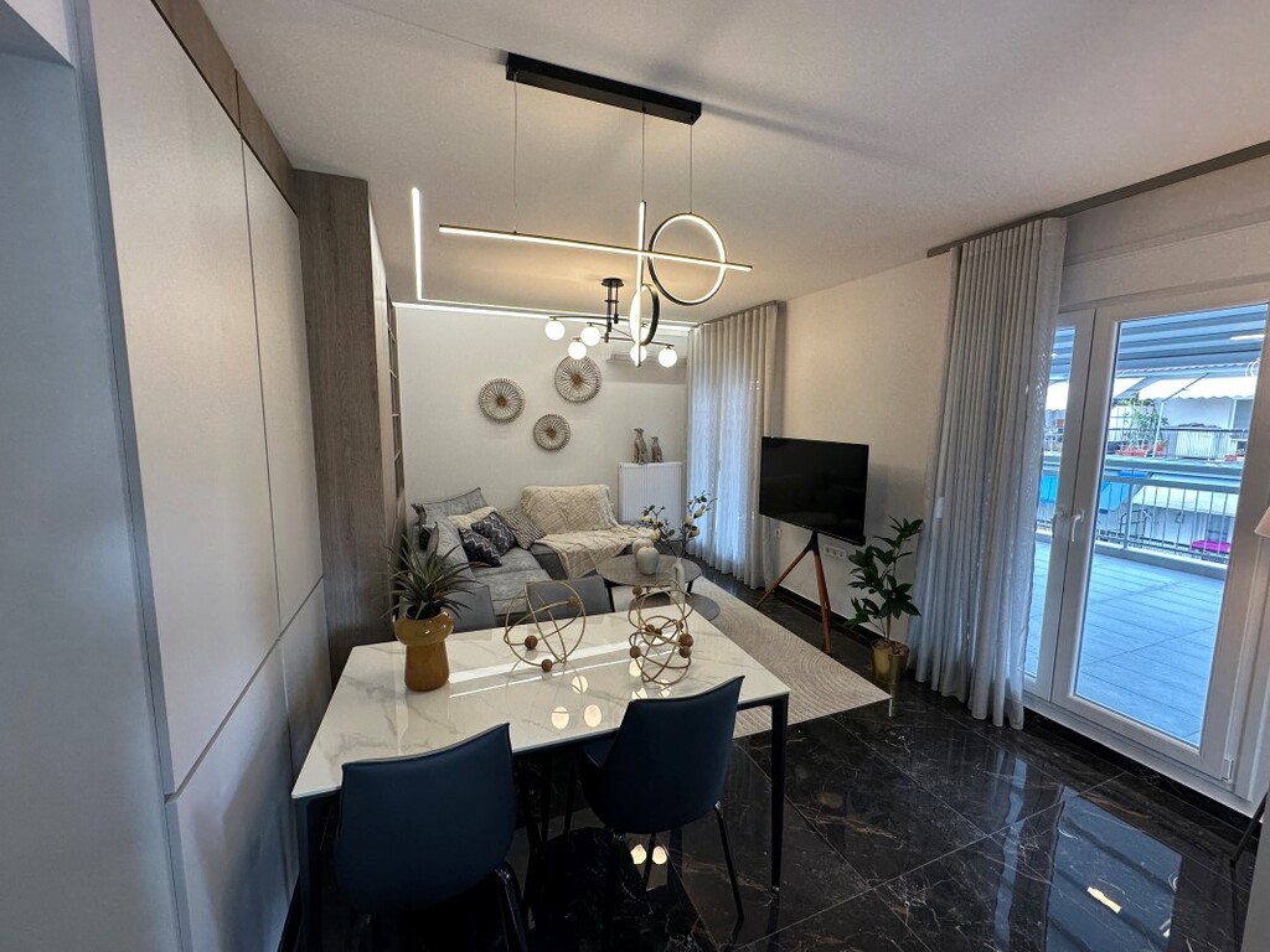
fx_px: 514
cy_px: 476
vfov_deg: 85.7
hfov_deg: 102.1
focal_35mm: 14
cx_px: 635
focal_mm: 2.22
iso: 125
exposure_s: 1/100
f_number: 2.2
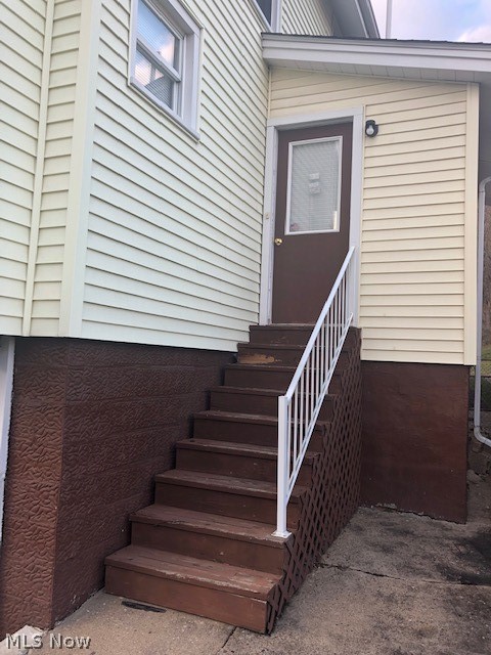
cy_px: 328
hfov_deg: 49.7
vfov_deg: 63.4
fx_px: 530
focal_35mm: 28
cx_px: 246
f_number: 1.8
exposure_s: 1/120
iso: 20
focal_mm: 4
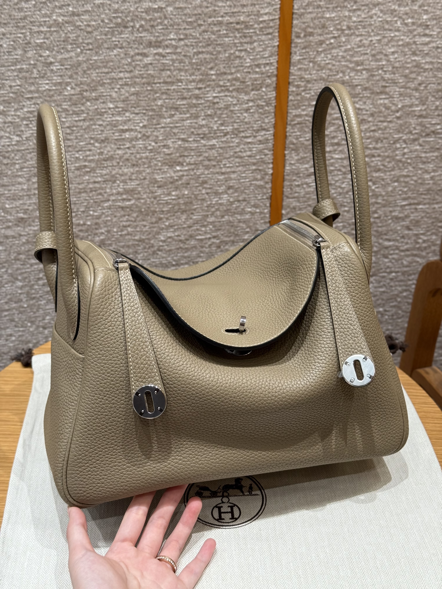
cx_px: 221
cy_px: 294
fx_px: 817
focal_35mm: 48
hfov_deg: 30.3
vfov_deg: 39.7
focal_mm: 6.76
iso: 50
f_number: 1.78
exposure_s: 1/50
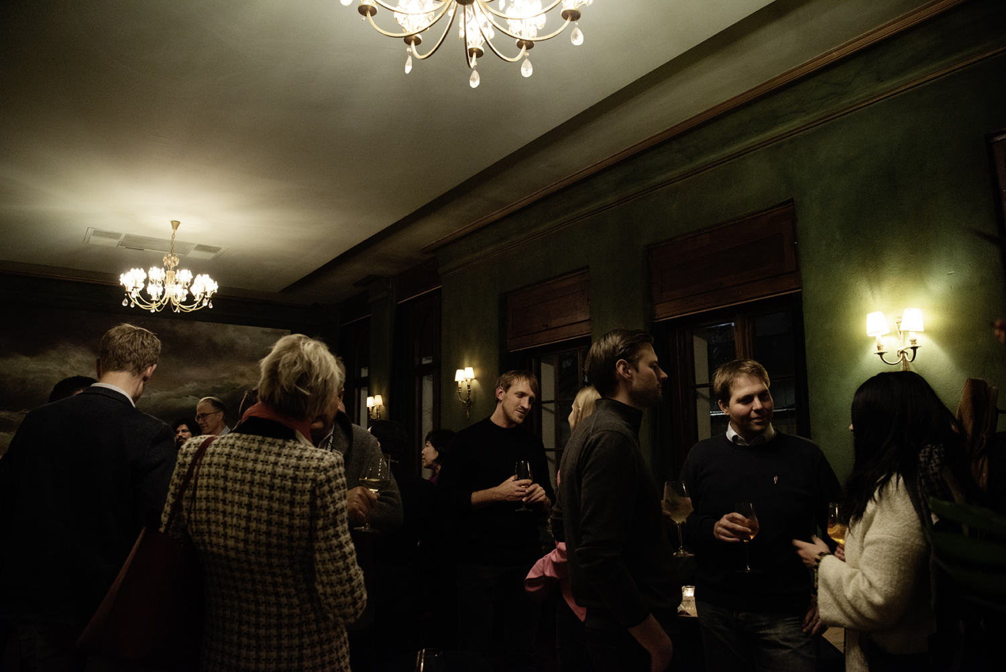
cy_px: 336
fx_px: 671
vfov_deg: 53.2
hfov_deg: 73.7
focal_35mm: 24
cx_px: 503
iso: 1600
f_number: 3.5
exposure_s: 1/50
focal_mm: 24
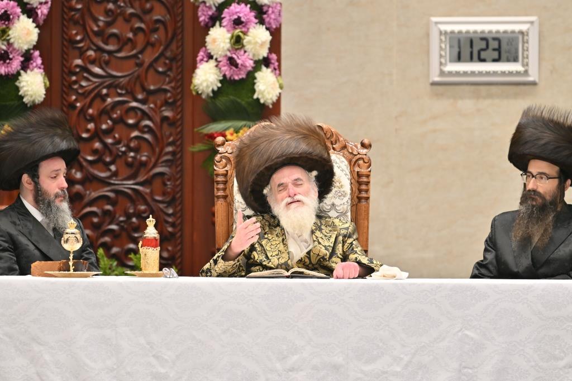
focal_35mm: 300
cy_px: 190
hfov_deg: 6.9
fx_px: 4765
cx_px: 286
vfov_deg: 4.6
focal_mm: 200
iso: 200
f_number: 2.8
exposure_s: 1/250
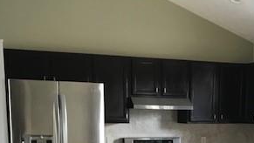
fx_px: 451
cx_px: 187
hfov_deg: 30.9
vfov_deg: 16.6
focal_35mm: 67
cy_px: 207
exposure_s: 1/15
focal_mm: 3.99
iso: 40
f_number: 1.8
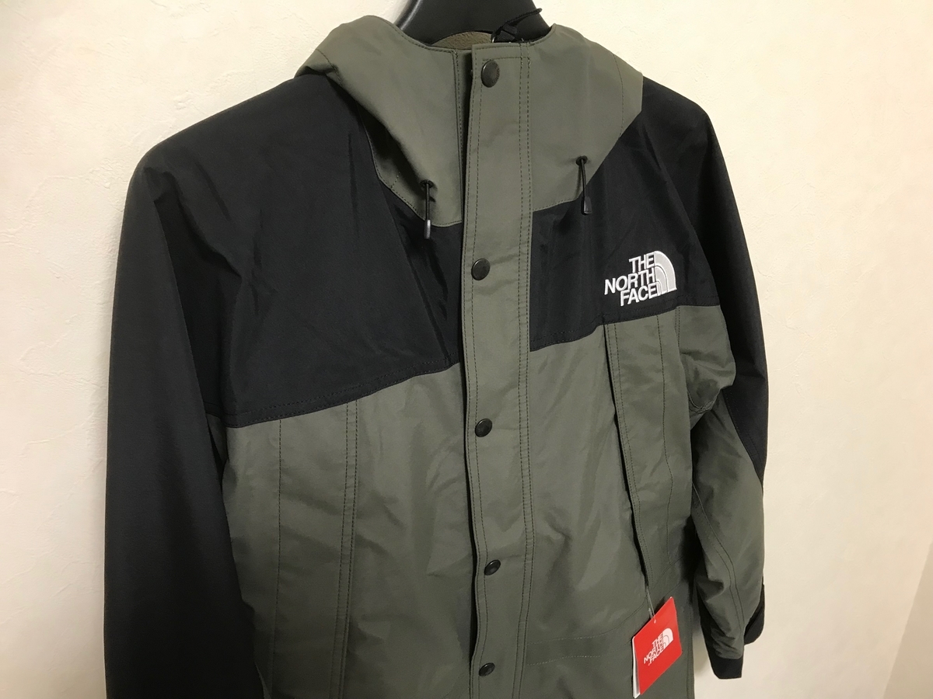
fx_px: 755
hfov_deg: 63.4
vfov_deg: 49.7
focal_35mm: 28
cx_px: 466
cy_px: 350
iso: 40
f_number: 1.8
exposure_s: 1/17
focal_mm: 3.99
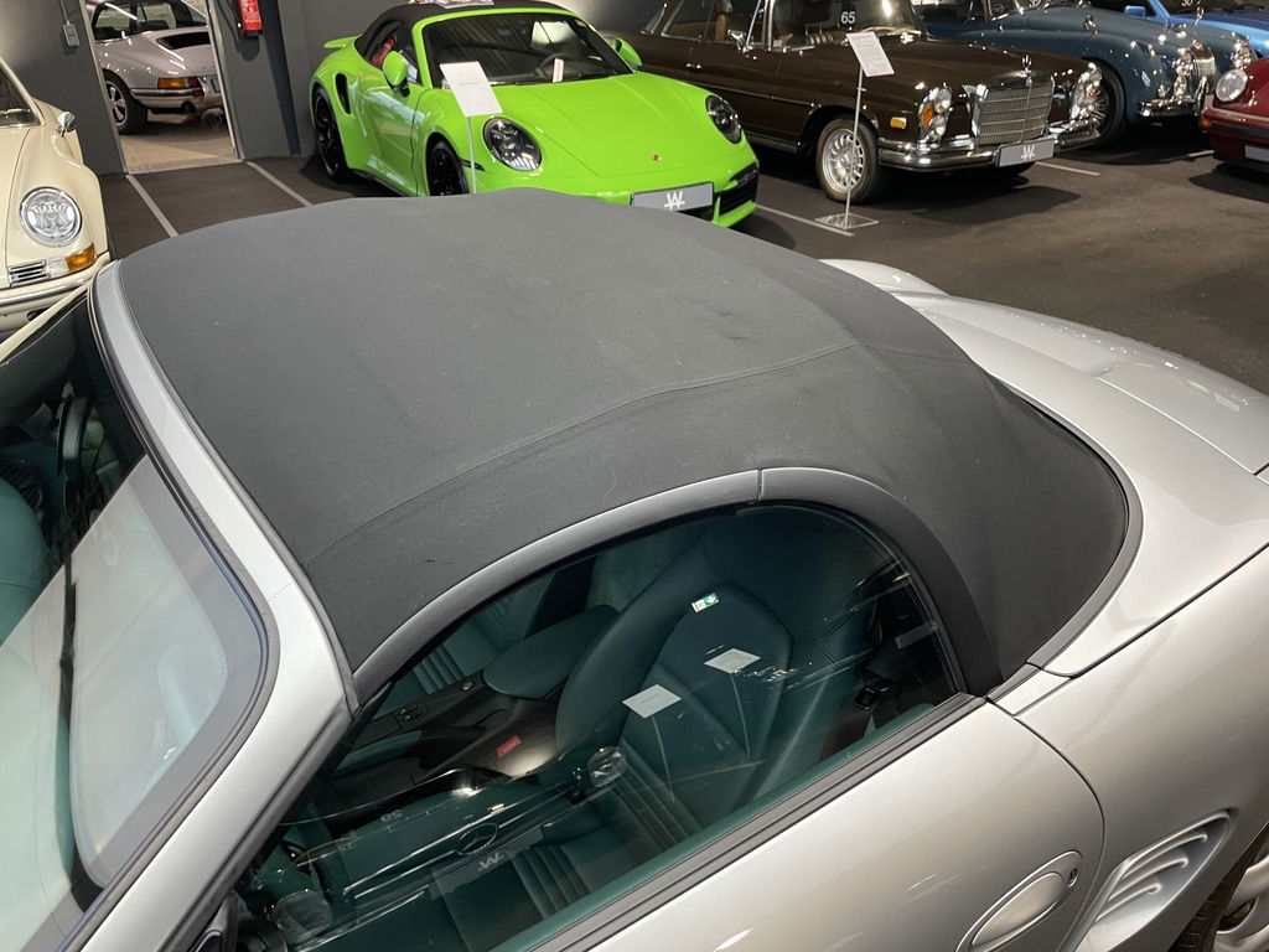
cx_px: 634
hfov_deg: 67.3
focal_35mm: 26
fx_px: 953
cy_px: 476
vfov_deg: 53.1
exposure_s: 1/50
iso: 100
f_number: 1.6
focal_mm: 4.2
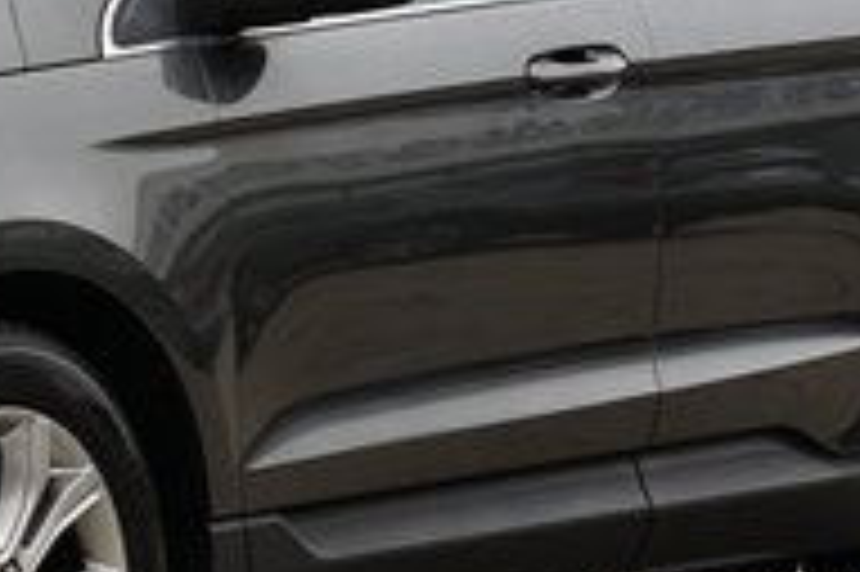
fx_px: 6158
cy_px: 119
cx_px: -68
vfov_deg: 5.3
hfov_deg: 7.9
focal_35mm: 258
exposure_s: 1/80
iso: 100
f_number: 5.6
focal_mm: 77
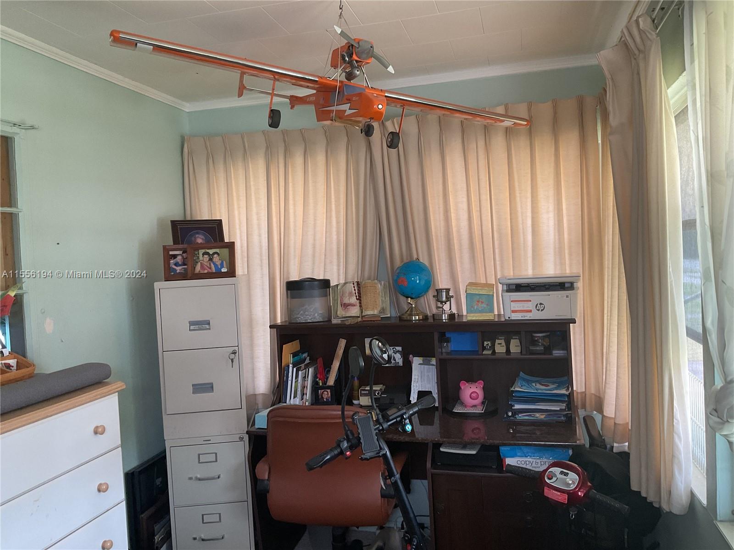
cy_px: 275
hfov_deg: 61.7
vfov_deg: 48.2
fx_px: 615
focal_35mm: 29
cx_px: 367
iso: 80
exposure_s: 1/60
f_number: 1.8
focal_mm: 3
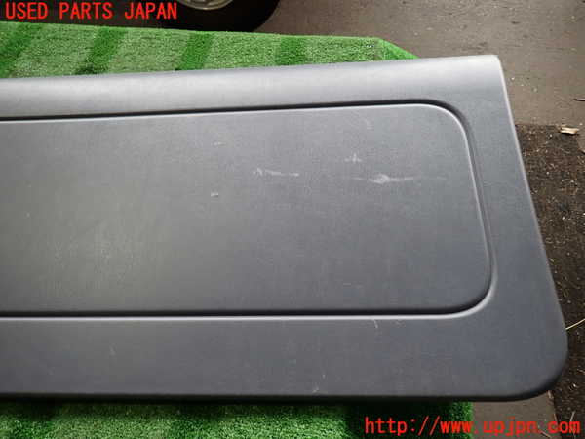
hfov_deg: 69.4
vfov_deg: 54.9
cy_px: 220
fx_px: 422
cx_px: 292
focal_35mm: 25
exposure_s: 1/60
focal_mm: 4.5
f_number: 2
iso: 100
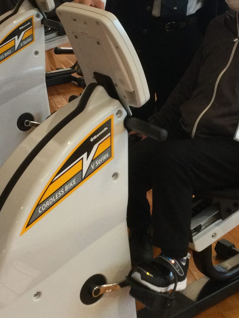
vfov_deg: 26.9
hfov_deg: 20.4
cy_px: 115
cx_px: 141
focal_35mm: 72
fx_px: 663
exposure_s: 1/30
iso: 50
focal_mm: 3.3
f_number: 2.4
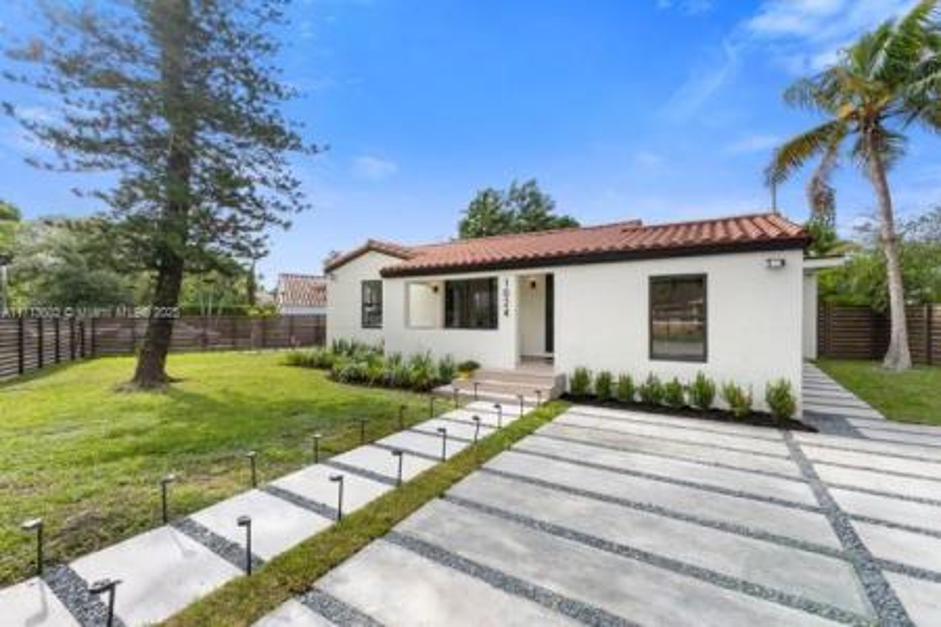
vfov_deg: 77.3
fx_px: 392
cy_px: 314
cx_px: 470
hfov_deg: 100.4
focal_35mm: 15
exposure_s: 1/30
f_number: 11
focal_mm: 10
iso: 100
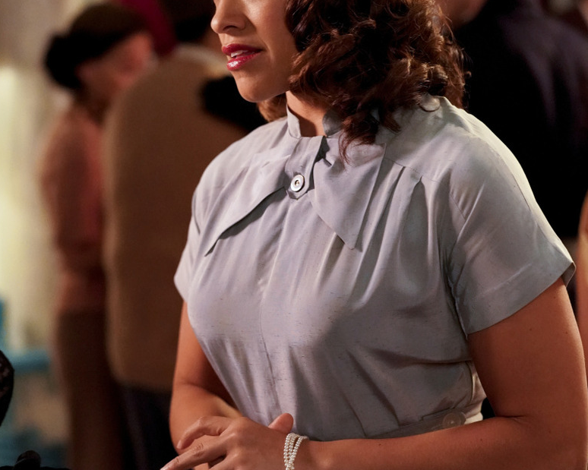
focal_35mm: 105
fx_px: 1827
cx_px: 293
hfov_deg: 18.3
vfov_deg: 14.7
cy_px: 270
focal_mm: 74
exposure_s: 1/160
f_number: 3.2
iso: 10000
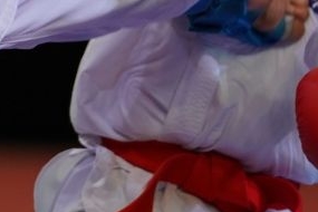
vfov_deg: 1.1
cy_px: 45
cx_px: 56
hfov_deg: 1.7
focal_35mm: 1225
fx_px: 10820
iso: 400
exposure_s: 1/1000
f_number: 2.8
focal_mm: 194
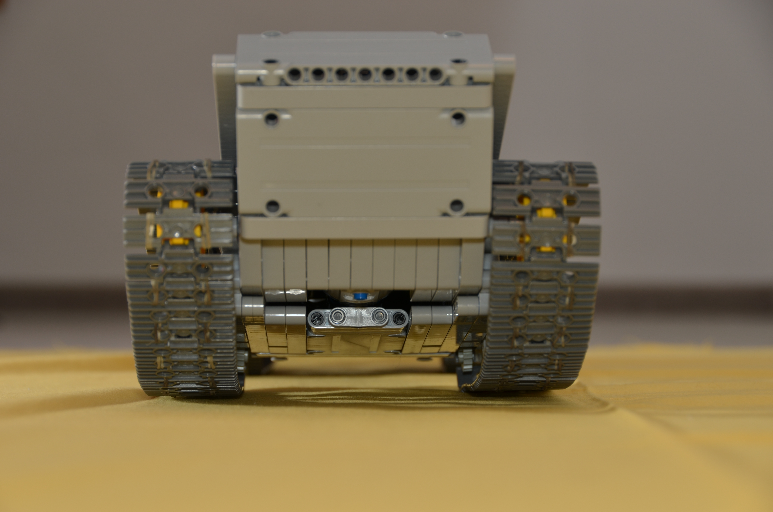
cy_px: 256
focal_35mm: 123
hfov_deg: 16.7
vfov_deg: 11.1
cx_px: 386
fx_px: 2636
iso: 100
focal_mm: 82
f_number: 7.1
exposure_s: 1/60
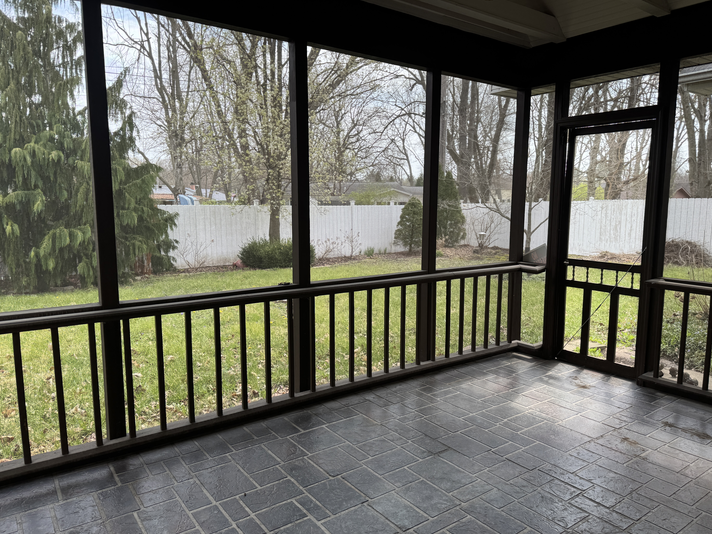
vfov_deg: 54.9
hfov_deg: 69.4
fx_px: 514
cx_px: 361
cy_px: 270
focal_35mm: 25
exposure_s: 1/394
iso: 80
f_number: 1.78
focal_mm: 6.76
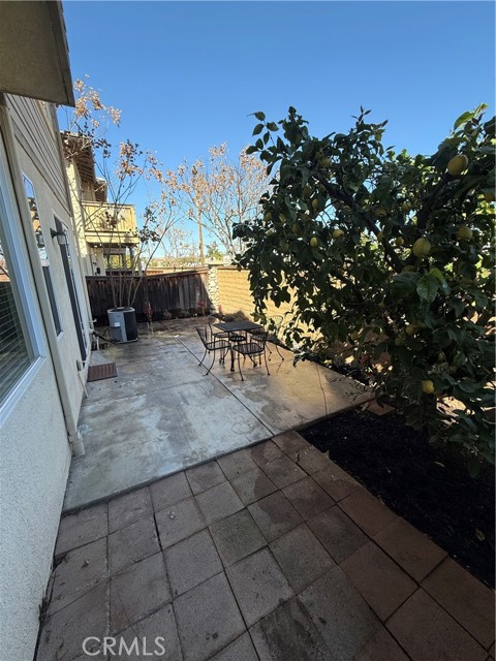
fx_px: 267
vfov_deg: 102.1
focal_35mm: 14
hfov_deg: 85.7
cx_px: 248
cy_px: 330
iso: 64
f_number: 2.2
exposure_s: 1/638
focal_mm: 2.22
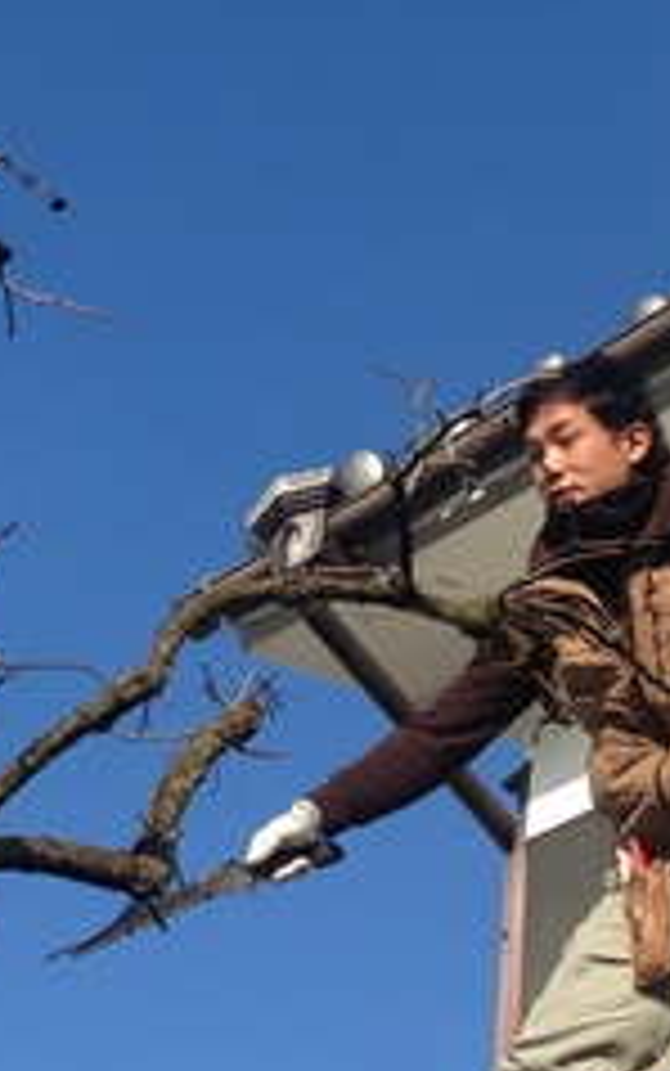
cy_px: 767
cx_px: 139
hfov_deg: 12.7
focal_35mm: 103
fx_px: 3006
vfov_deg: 20.1
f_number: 2.4
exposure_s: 1/1106
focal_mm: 4.12
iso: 50
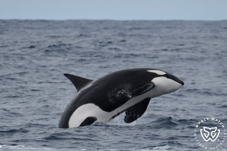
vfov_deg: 3.3
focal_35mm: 420
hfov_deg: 4.9
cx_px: 114
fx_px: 2648
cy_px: 76
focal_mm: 420
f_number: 6
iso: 800
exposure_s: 1/8000
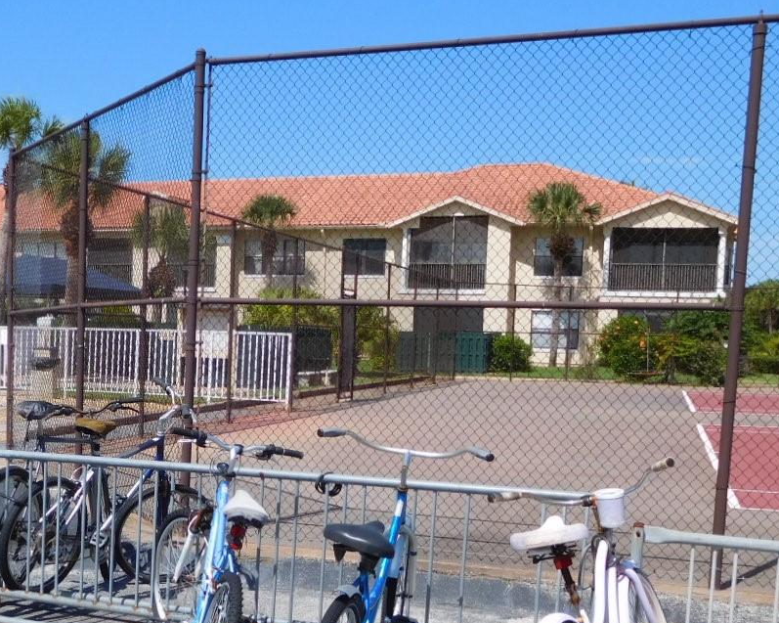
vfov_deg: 30.5
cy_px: 426
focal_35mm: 49
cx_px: 119
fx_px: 1129
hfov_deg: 36.3
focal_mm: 4.5
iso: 125
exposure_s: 1/1250
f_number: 3.4
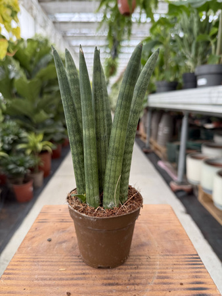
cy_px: 148
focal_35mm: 24
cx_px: 111
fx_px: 205
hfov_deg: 56.9
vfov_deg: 71.6
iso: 100
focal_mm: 6.76
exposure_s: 1/356
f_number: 1.78
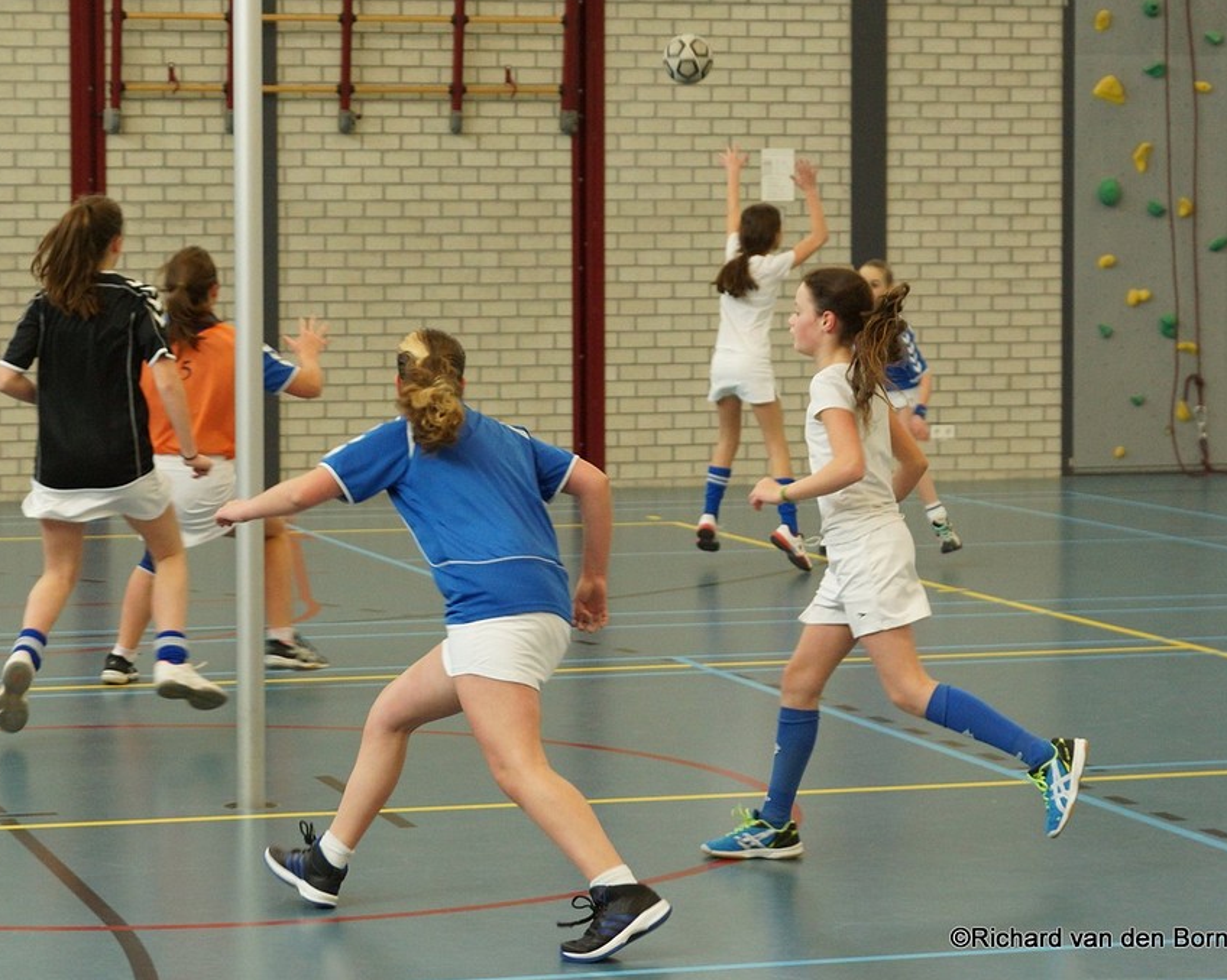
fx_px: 3086
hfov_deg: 22.5
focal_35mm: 85
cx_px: 522
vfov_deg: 18.1
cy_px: 491
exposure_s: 1/200
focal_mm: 50
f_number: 3.5
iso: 800
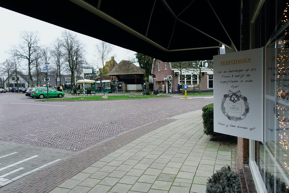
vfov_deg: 53.1
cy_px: 96
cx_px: 144
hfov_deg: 73.7
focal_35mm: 24
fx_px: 193
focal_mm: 8.8
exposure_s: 1/1250
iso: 1000
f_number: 1.8
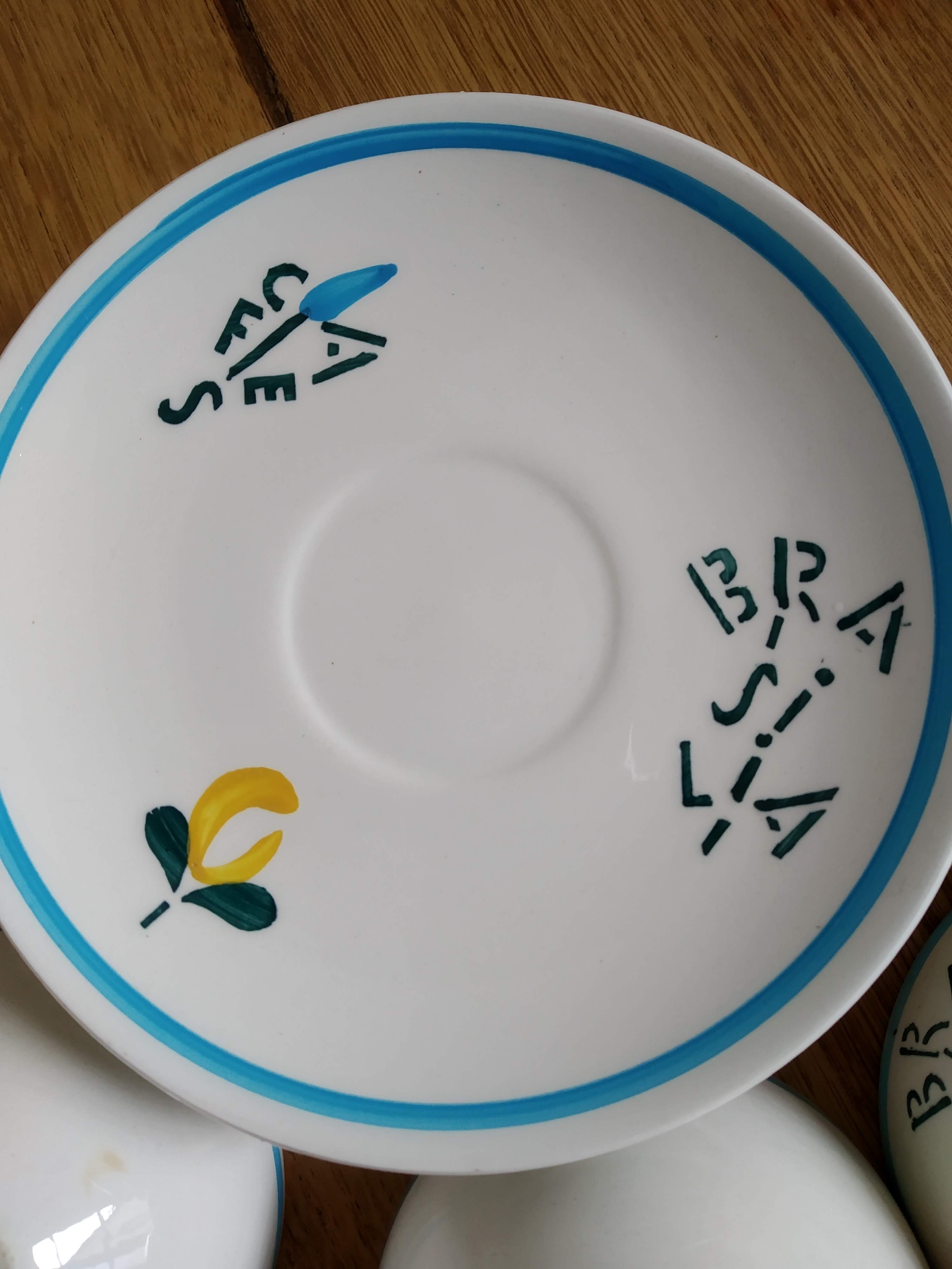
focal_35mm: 26
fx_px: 953
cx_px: 476
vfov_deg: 67.3
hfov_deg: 53.1
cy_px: 634
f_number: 2.2
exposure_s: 1/33
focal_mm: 3.82
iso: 160
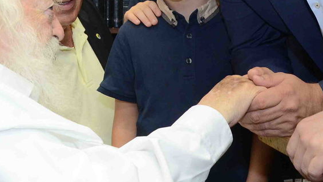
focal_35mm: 93
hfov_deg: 22.9
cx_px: 135
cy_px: -8
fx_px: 797
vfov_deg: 12.8
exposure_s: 1/60
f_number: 5.6
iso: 800
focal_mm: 24
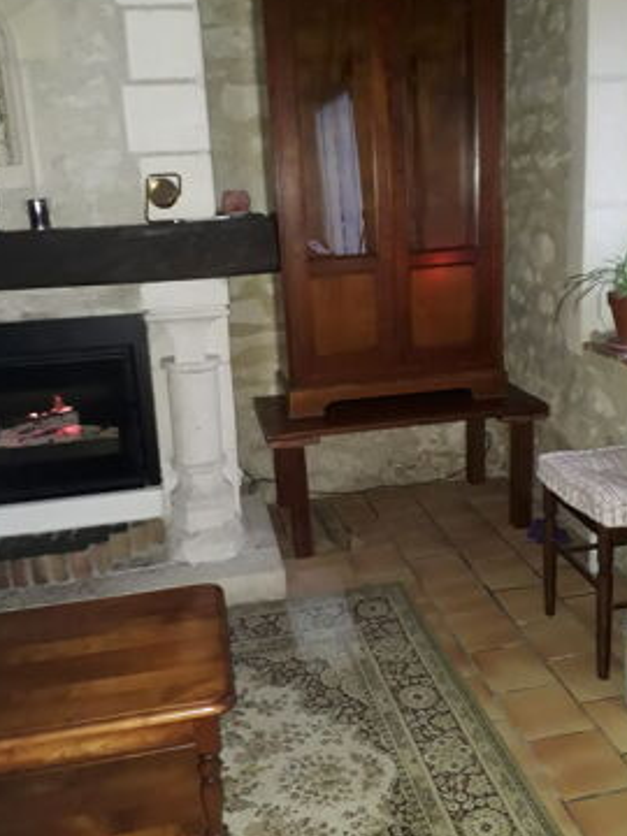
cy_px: 368
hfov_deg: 44.2
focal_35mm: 32
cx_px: 323
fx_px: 773
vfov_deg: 56.7
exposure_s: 1/17
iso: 320
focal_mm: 3.6
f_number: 1.9
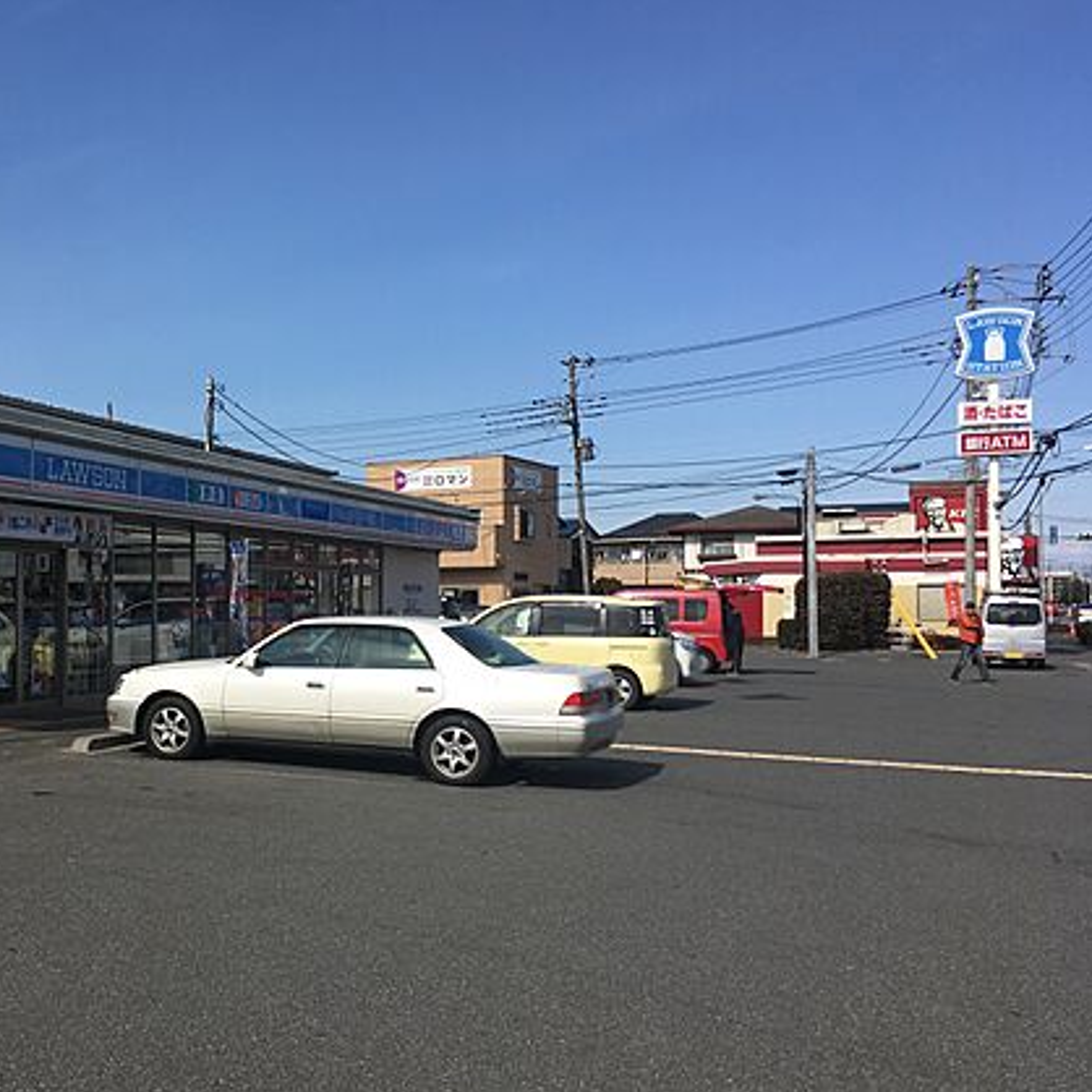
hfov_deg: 42.6
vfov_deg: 43.8
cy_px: 597
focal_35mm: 38
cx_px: 287
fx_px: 1356
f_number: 2.2
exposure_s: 1/1923
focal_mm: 4.15
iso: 25
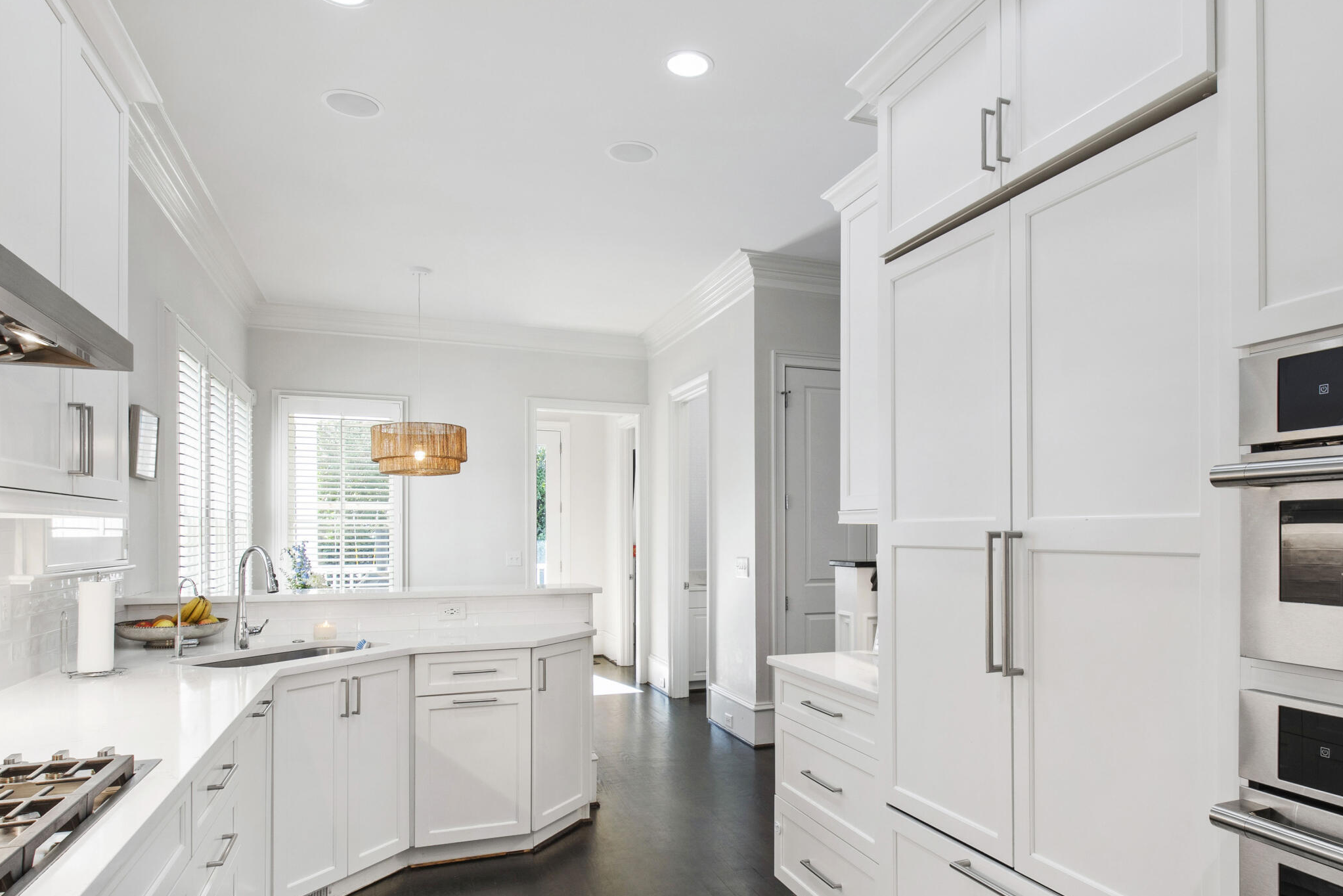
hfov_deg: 78.3
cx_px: 751
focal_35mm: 22
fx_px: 821
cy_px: 517
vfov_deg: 57.0
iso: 100
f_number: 8
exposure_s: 1/5
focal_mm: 10
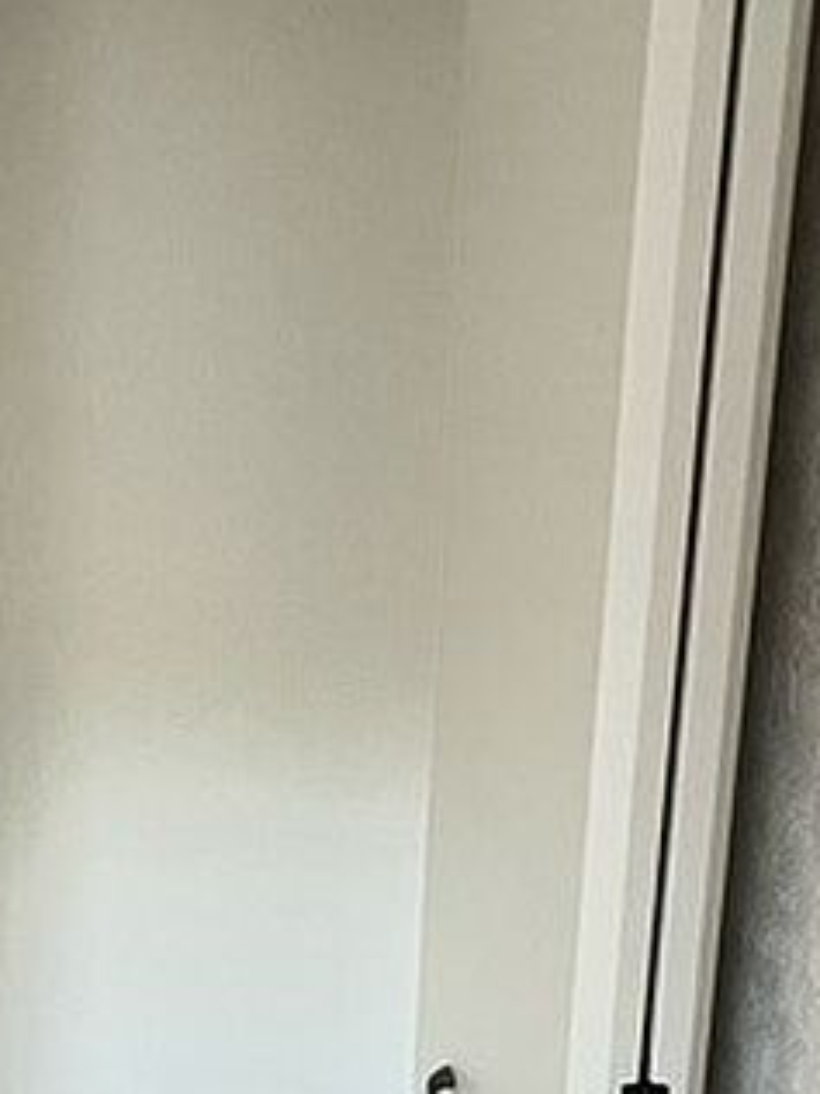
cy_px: 699
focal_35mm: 34
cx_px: -90
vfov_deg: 53.2
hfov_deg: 35.5
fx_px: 1074
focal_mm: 1.57
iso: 125
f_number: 1.8
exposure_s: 1/50
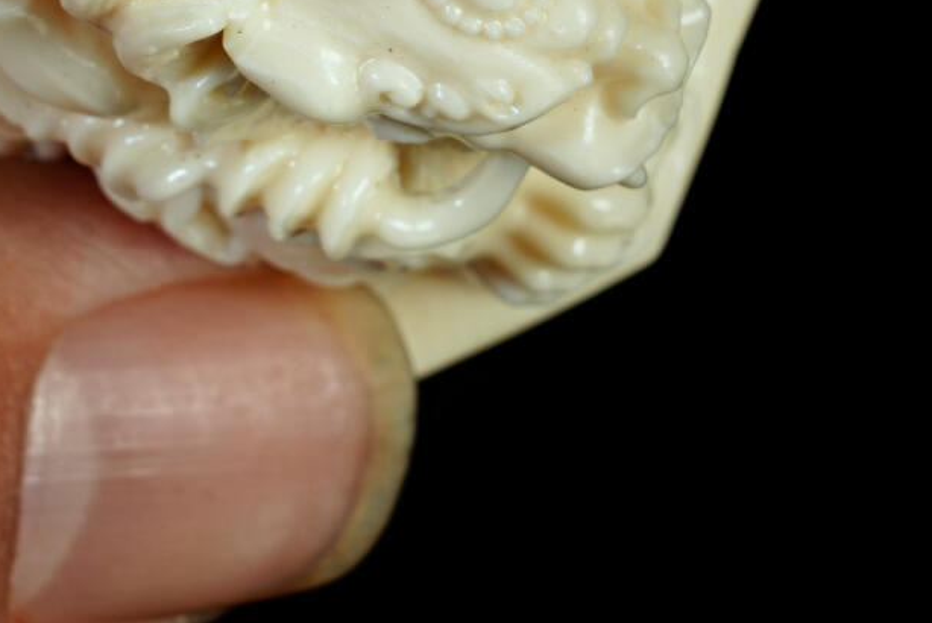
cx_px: 252
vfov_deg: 3.8
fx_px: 9272
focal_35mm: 358
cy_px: -74
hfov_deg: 5.8
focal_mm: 105
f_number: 20
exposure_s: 1/160
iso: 100
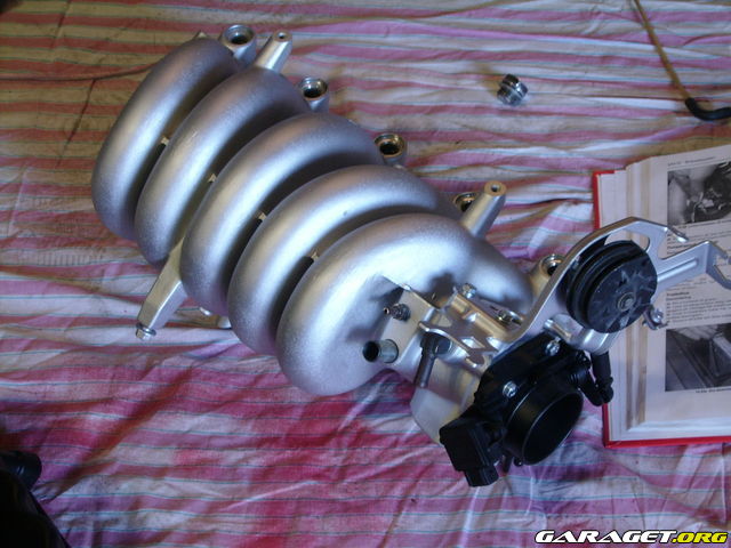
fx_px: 1964
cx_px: 366
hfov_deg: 21.1
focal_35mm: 93
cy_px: 274
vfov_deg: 15.9
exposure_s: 1/6
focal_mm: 15.53
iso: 100
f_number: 4.6
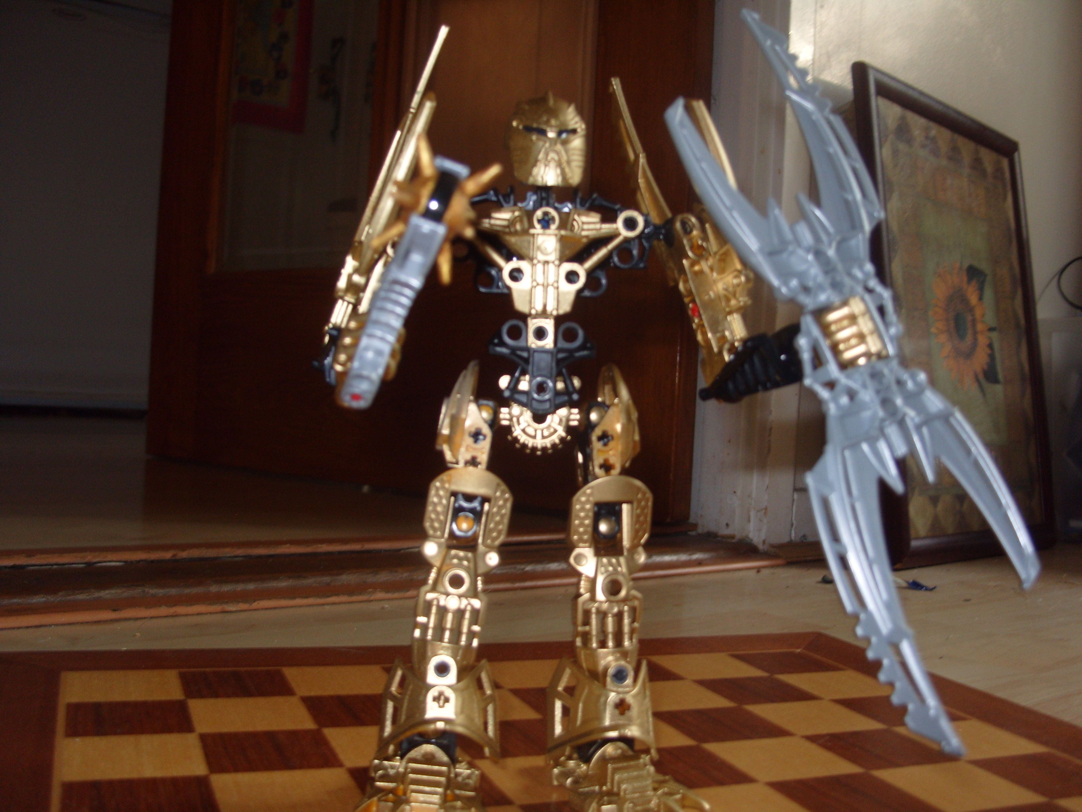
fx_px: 1094
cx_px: 541
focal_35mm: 35
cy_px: 406
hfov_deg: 52.6
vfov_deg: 40.7
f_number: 2.8
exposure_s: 1/45
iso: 100
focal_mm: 7.8
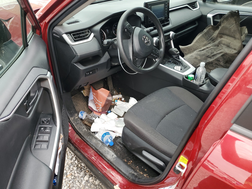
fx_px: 189
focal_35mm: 26
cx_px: 126
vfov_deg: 53.1
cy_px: 94
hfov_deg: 67.3
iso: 50
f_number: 1.5
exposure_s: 1/250
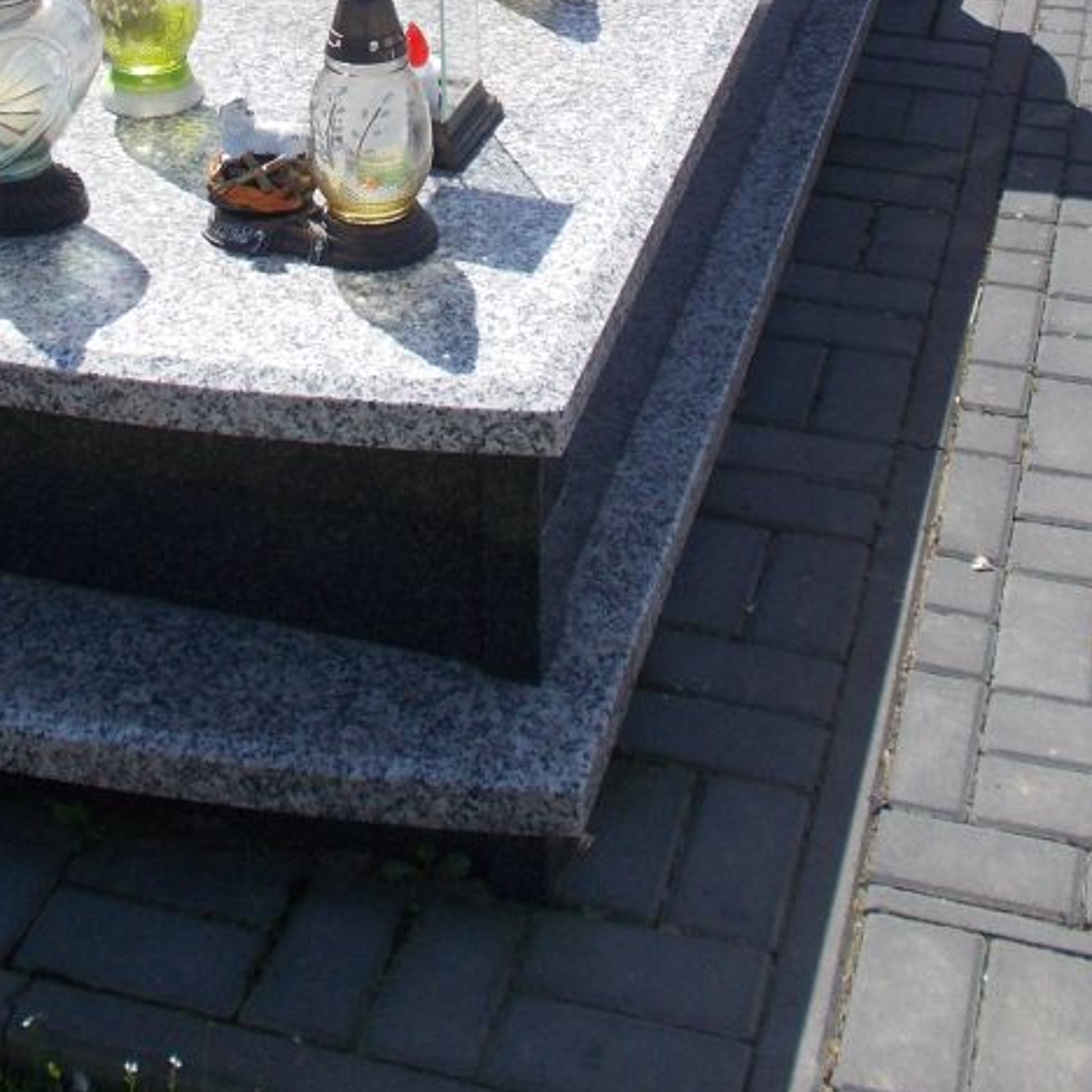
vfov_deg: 23.7
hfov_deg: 25.6
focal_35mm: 67
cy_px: -178
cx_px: 366
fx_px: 2391
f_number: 8
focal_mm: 4.6
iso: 80
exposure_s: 1/160
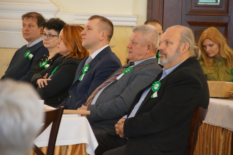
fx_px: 1553
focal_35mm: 240
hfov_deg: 8.6
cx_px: 116
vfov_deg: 5.7
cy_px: 78
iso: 3200
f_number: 6.3
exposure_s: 1/15
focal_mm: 160
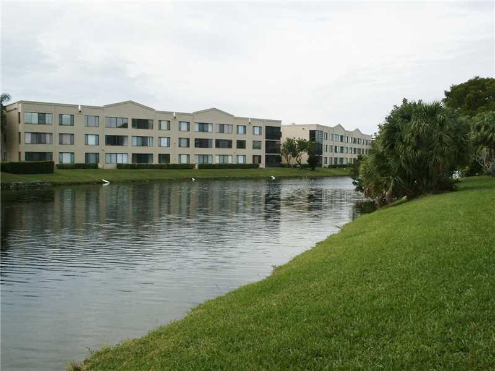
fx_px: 500
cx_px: 248
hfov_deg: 52.6
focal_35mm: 35
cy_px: 186
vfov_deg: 40.7
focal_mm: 7.2
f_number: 6.7
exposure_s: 1/350
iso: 64
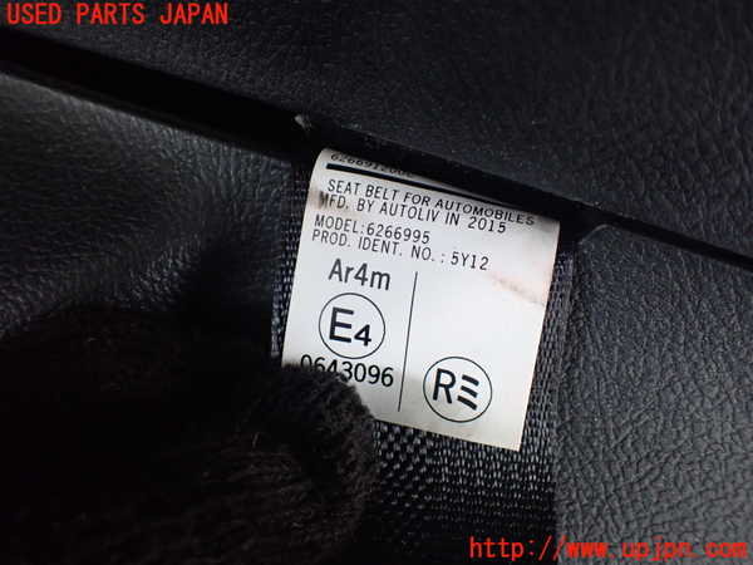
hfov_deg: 60.0
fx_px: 653
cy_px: 282
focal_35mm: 30
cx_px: 376
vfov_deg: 46.8
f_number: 2.3
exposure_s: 1/30
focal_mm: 5.4
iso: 800
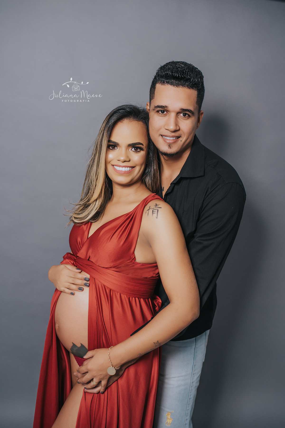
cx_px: 142
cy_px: 214
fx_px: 415
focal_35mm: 35
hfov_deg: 37.9
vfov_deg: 54.4
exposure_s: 1/100
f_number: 3.2
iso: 500
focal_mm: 35
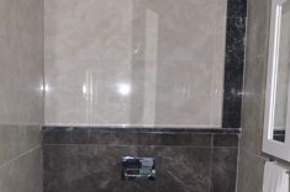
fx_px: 362
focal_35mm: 45
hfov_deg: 43.5
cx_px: 118
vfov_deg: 29.1
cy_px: 153
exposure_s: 1/100
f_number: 3.5
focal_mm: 10
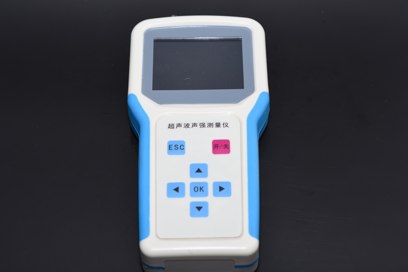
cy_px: 136
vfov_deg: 18.2
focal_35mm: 75
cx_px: 204
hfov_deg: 27.0
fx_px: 850
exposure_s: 1/250
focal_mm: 50
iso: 100
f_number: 5
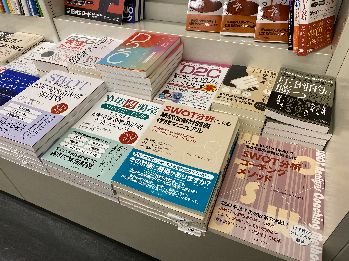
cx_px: 174
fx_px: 262
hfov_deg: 67.3
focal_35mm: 26
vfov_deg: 53.1
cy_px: 130
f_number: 1.8
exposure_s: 1/100
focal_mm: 4.25
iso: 100
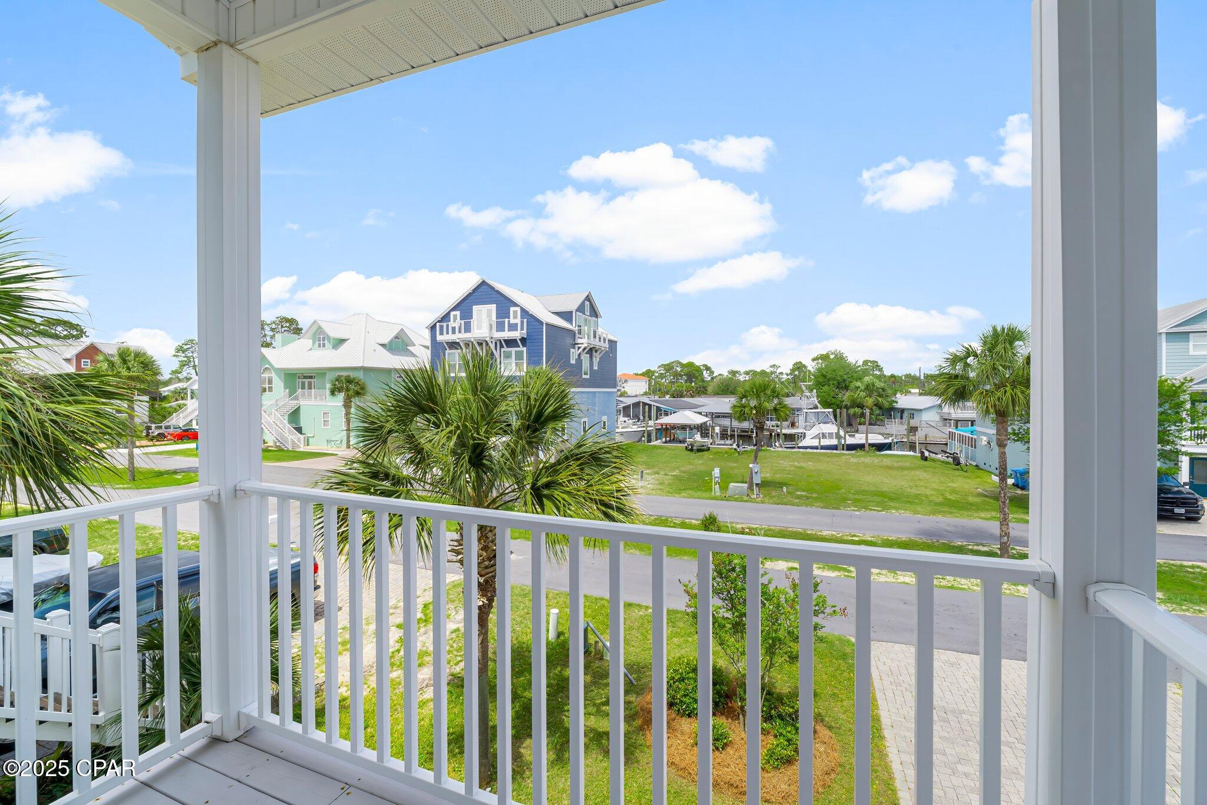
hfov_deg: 100.4
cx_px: 604
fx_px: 503
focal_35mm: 15
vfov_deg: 77.3
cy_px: 402
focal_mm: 10
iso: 100
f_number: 9
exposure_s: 1/250
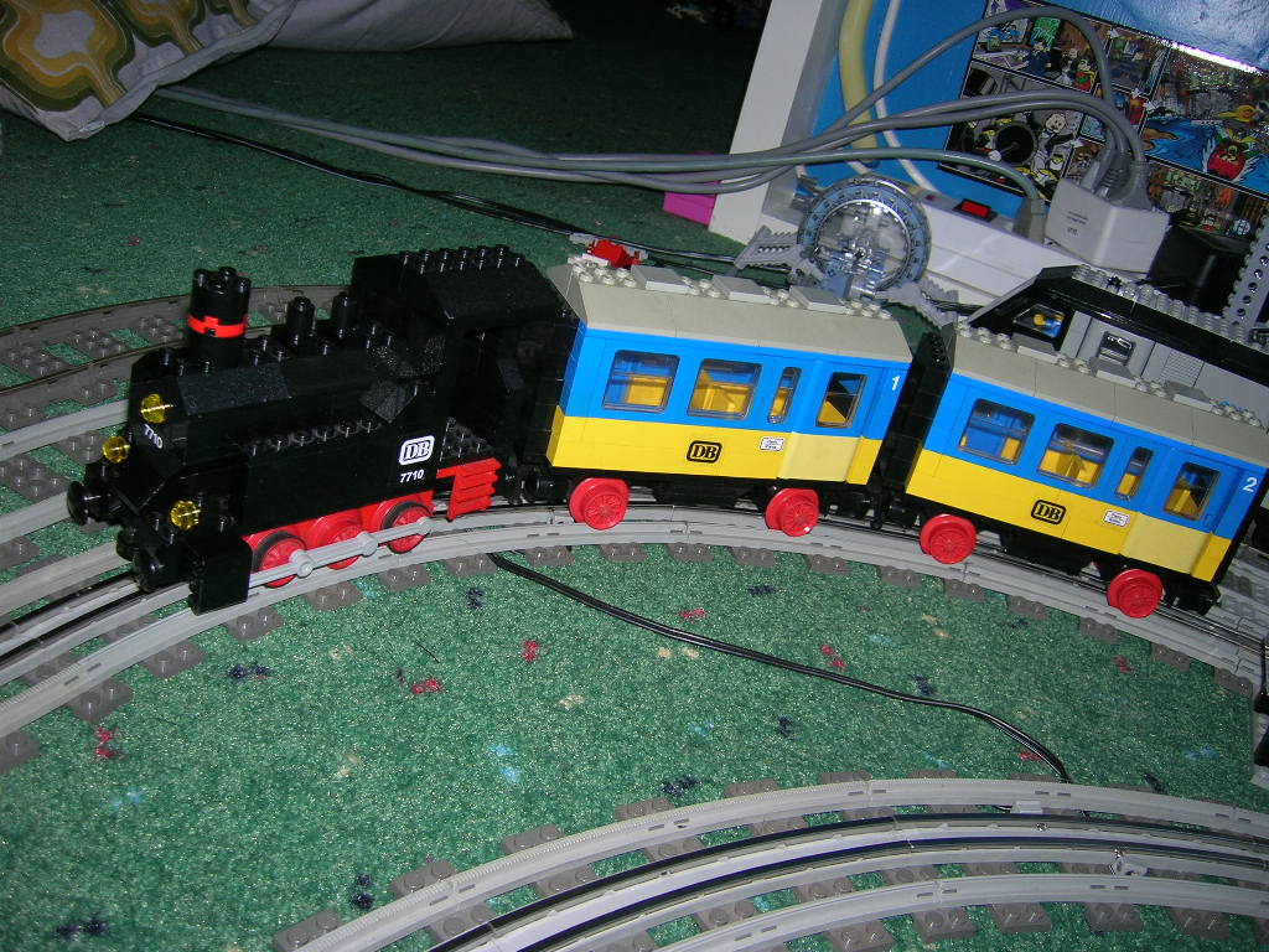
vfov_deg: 41.8
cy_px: 476
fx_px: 1246
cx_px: 634
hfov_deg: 54.0
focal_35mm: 34
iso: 50
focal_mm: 5.7
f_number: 2.9
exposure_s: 1/60.1
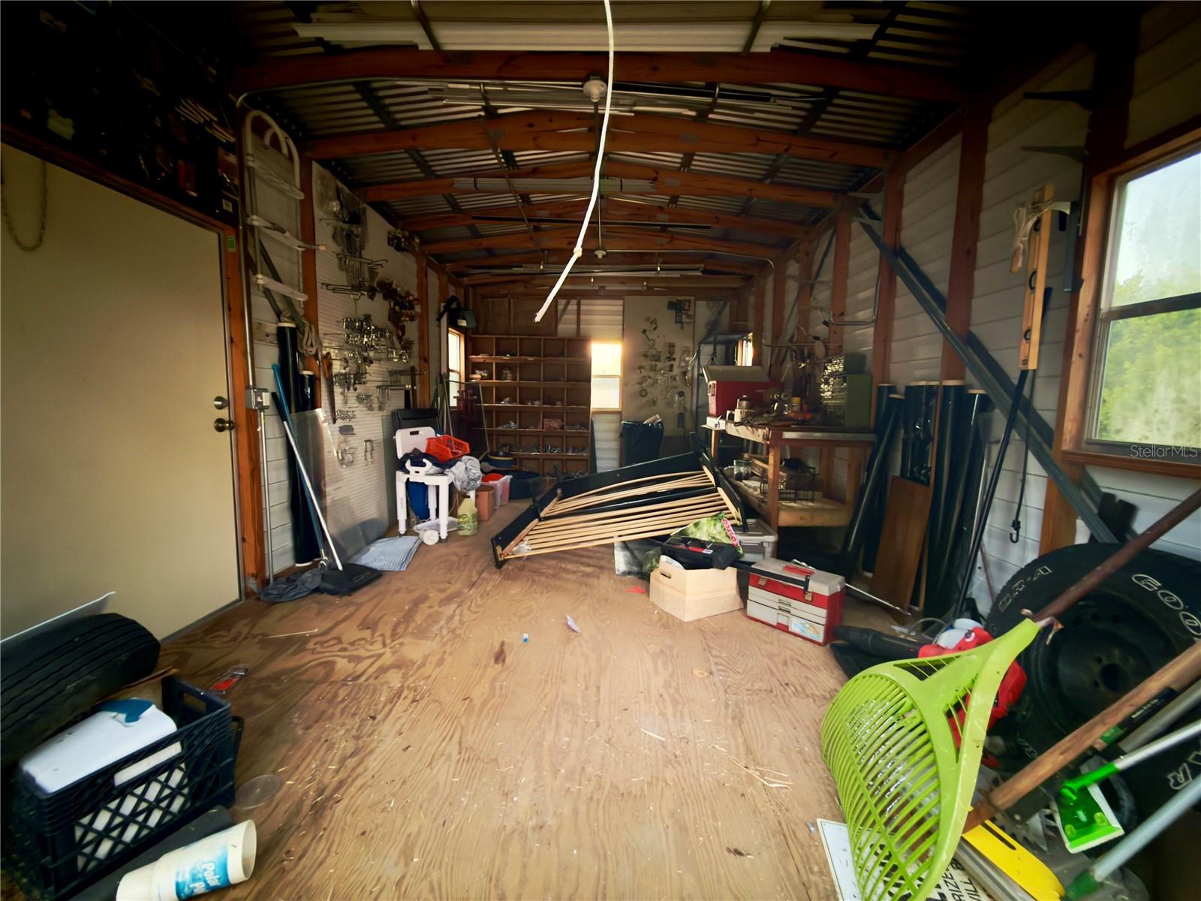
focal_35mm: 14
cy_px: 450
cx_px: 600
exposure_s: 1/8
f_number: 2.2
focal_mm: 2.22
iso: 640
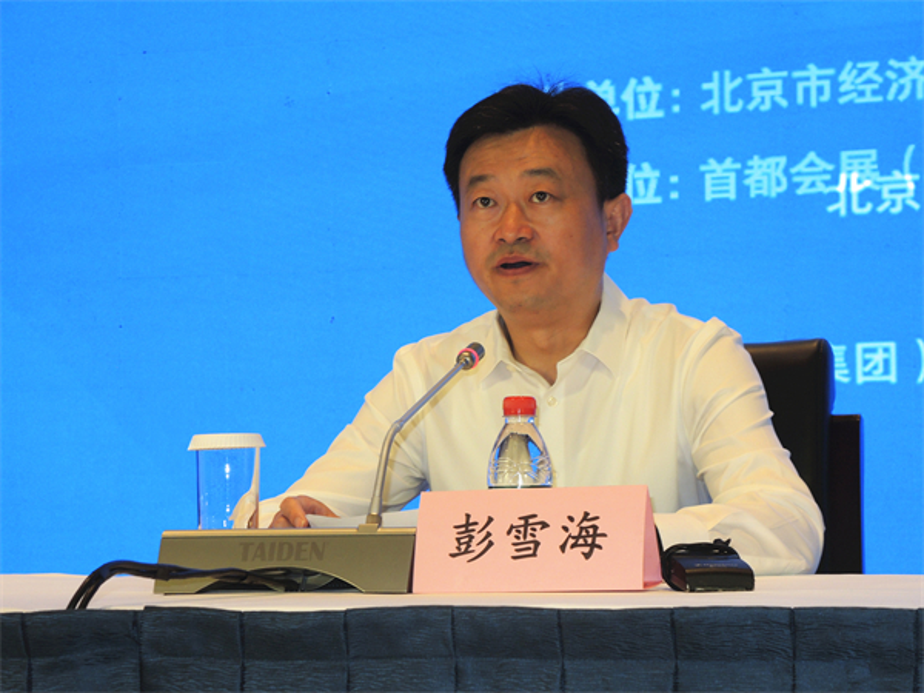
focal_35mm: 85
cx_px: 462
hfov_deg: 23.0
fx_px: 2269
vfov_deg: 17.4
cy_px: 346
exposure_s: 1/50
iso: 200
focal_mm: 17.7
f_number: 3.2
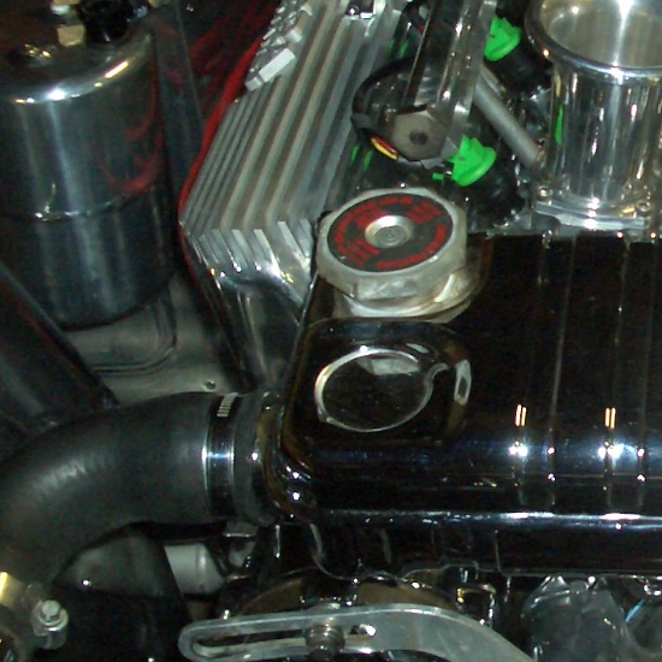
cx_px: 787
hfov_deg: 18.3
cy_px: 254
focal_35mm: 90
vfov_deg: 19.3
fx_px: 1947
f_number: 2.6
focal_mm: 5.8
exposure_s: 1/60
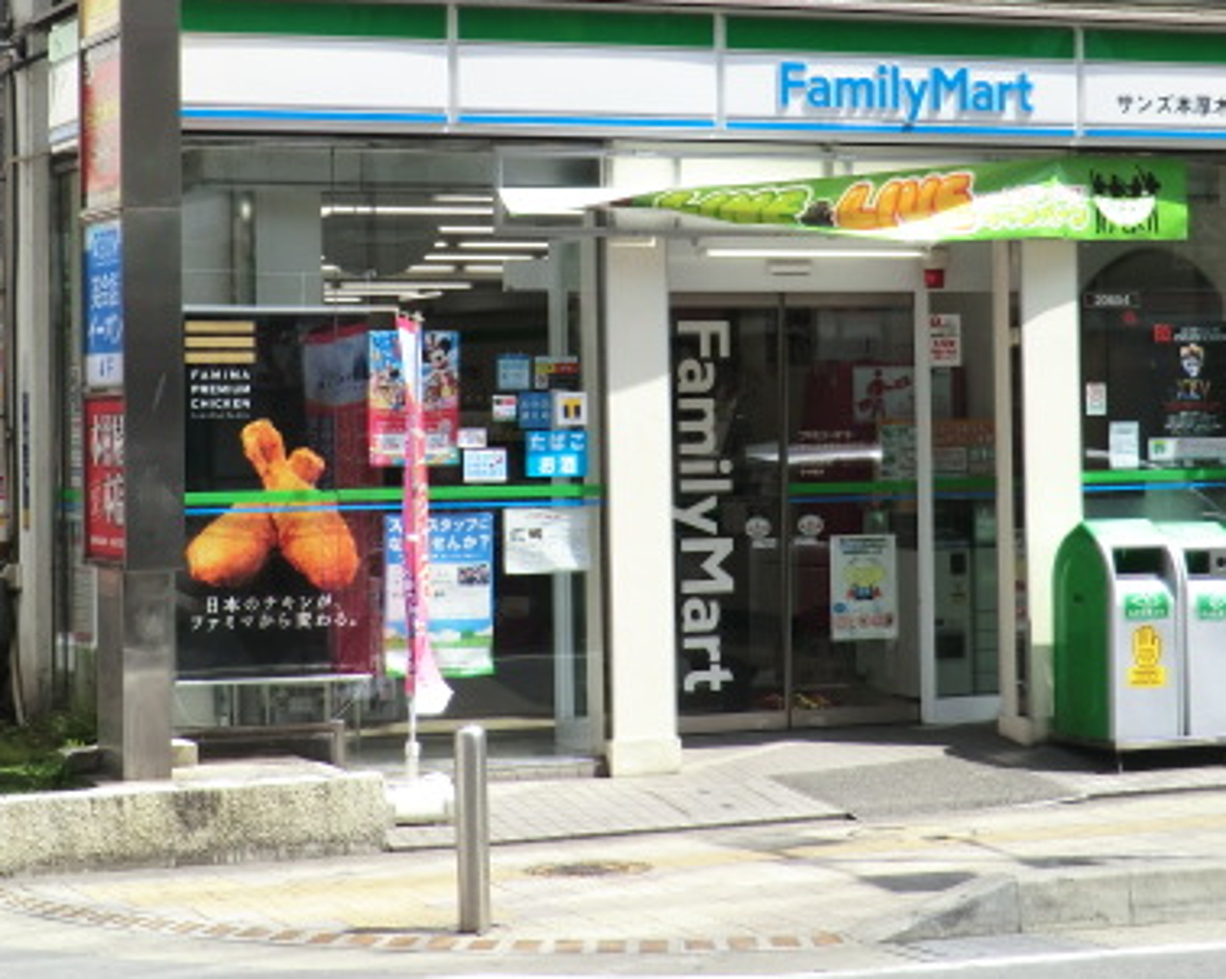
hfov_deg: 21.0
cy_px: 269
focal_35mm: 91
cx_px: 632
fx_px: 3300
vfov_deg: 16.8
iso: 80
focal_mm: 9.8
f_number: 4.2
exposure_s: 1/320
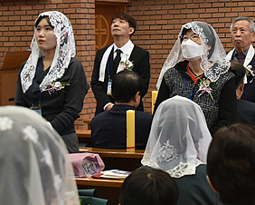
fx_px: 884
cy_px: 30
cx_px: 218
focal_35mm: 117
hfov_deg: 16.3
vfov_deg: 13.1
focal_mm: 44
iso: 2200
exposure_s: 1/125
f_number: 4.5
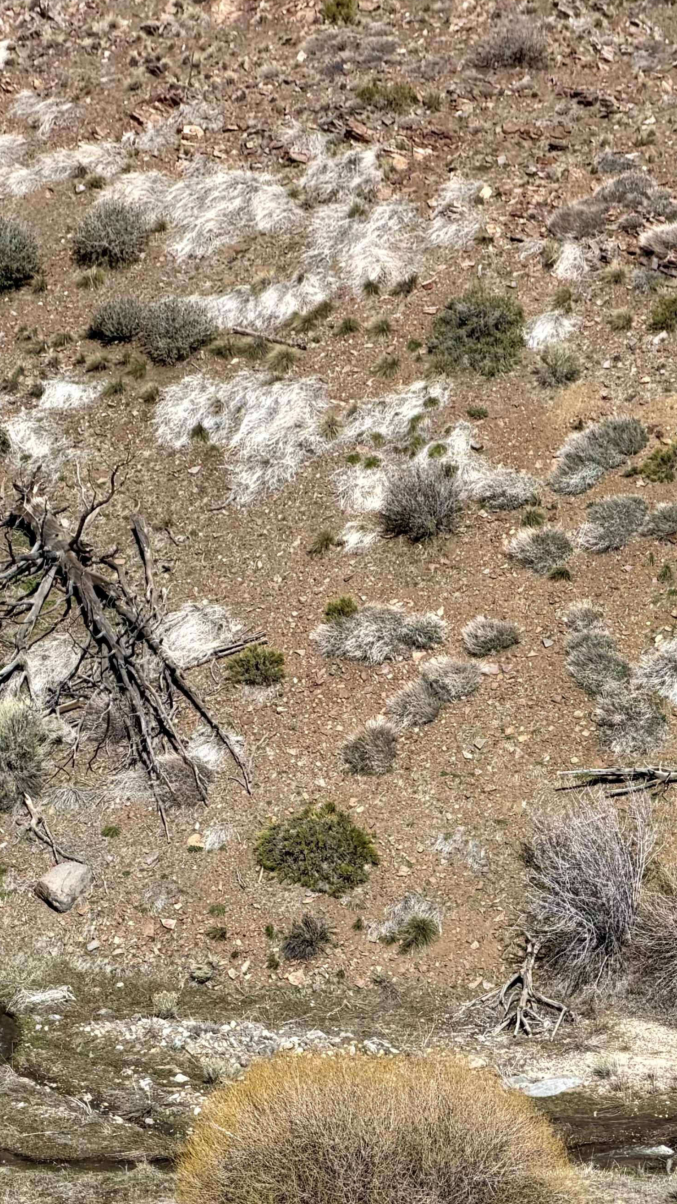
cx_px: 441
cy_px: 954
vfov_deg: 9.1
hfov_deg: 5.1
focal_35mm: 237
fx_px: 7564
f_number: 2.8
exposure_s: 1/638
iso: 20
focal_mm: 16.89
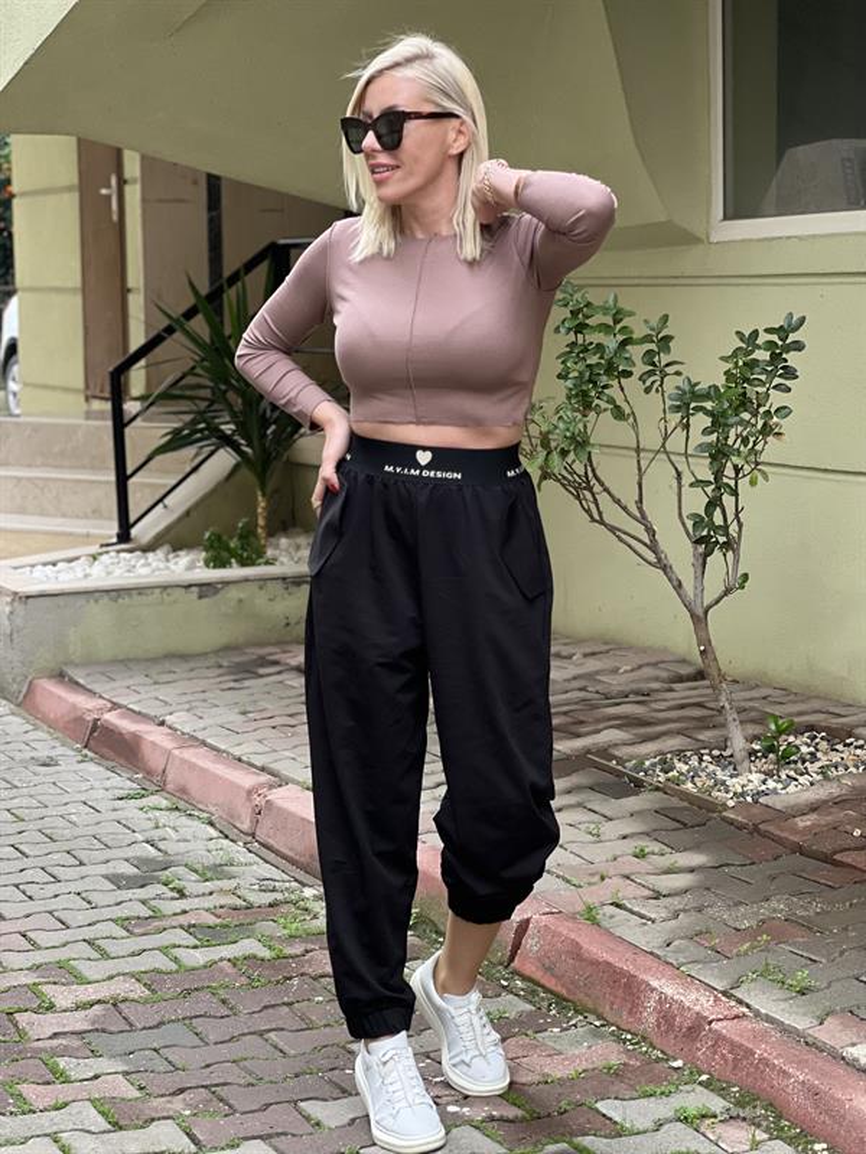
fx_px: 2568
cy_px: 577
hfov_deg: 19.1
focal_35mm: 77
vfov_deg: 25.3
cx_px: 433
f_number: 2.8
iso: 250
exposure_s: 1/83
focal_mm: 9
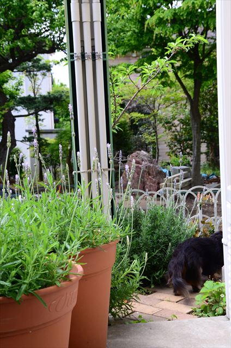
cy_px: 174
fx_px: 551
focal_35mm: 57
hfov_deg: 23.7
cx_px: 116
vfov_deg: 35.1
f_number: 8
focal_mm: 38
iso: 400
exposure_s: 1/250
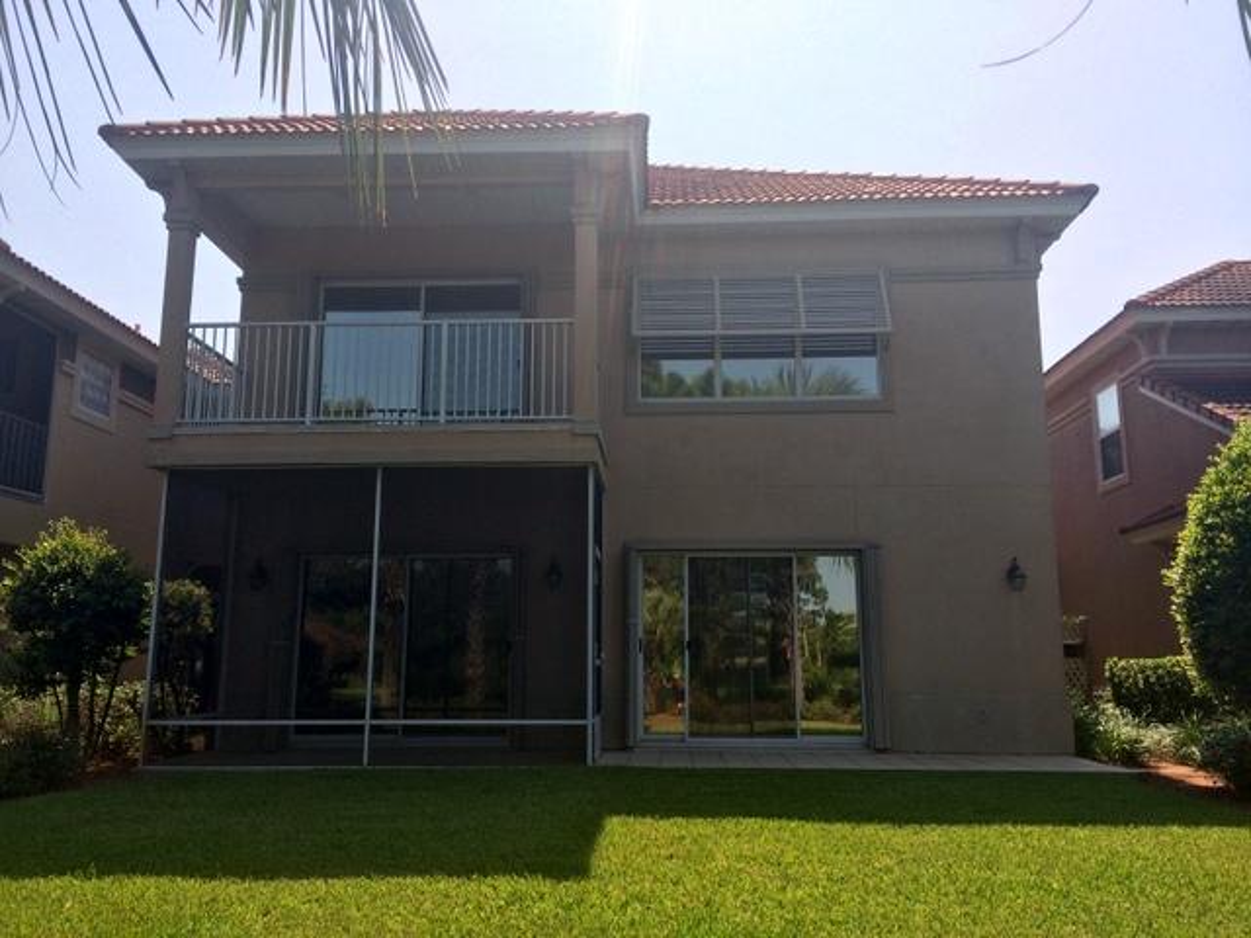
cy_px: 469
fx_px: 1048
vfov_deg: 48.2
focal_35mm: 29
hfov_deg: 61.7
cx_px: 626
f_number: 2.2
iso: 32
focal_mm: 4.15
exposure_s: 1/2283
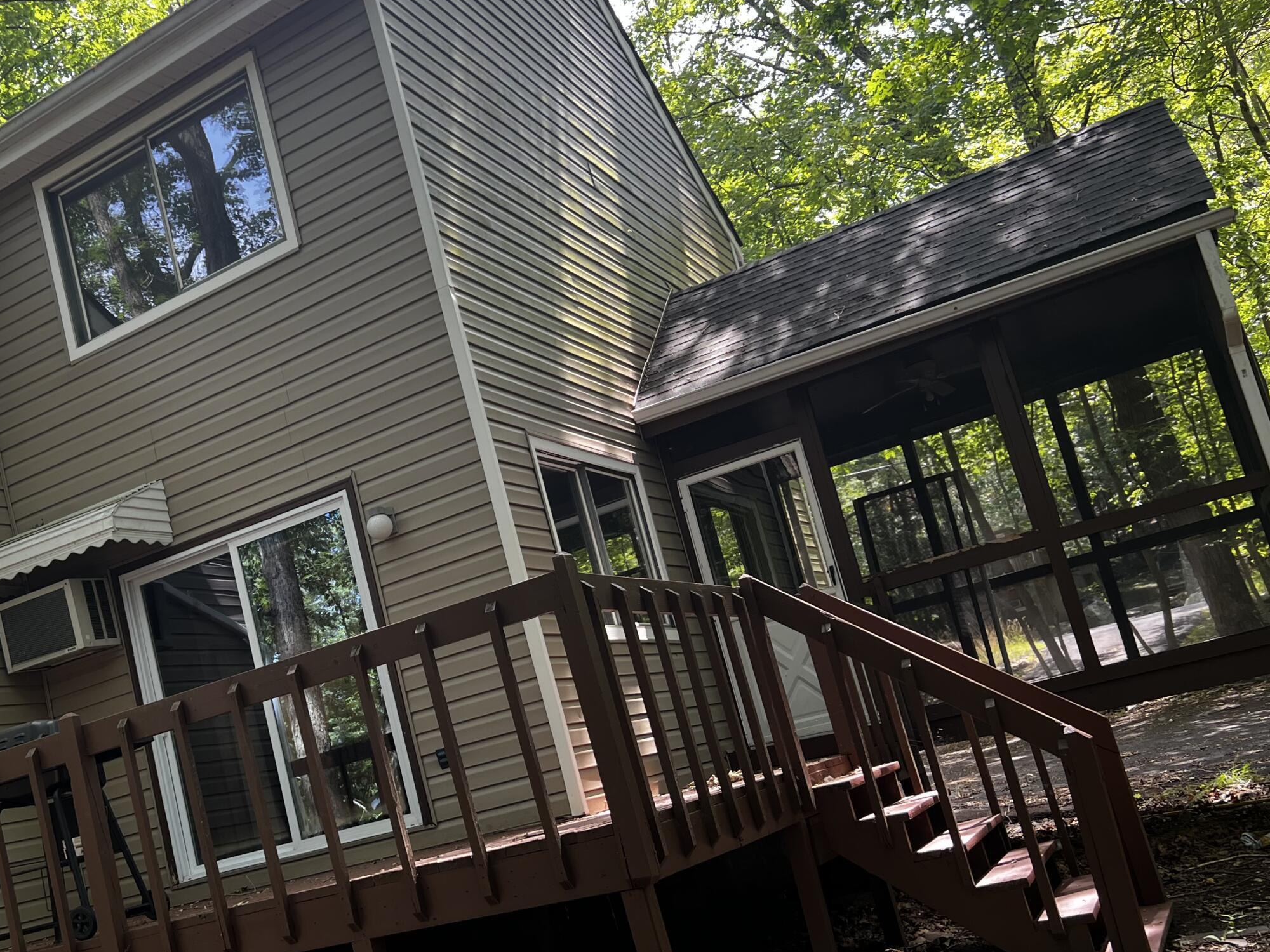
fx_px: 1431
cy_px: 588
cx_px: 363
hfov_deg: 46.6
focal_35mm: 39
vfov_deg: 36.6
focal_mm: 5.7
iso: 40
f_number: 1.5
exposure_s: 1/121
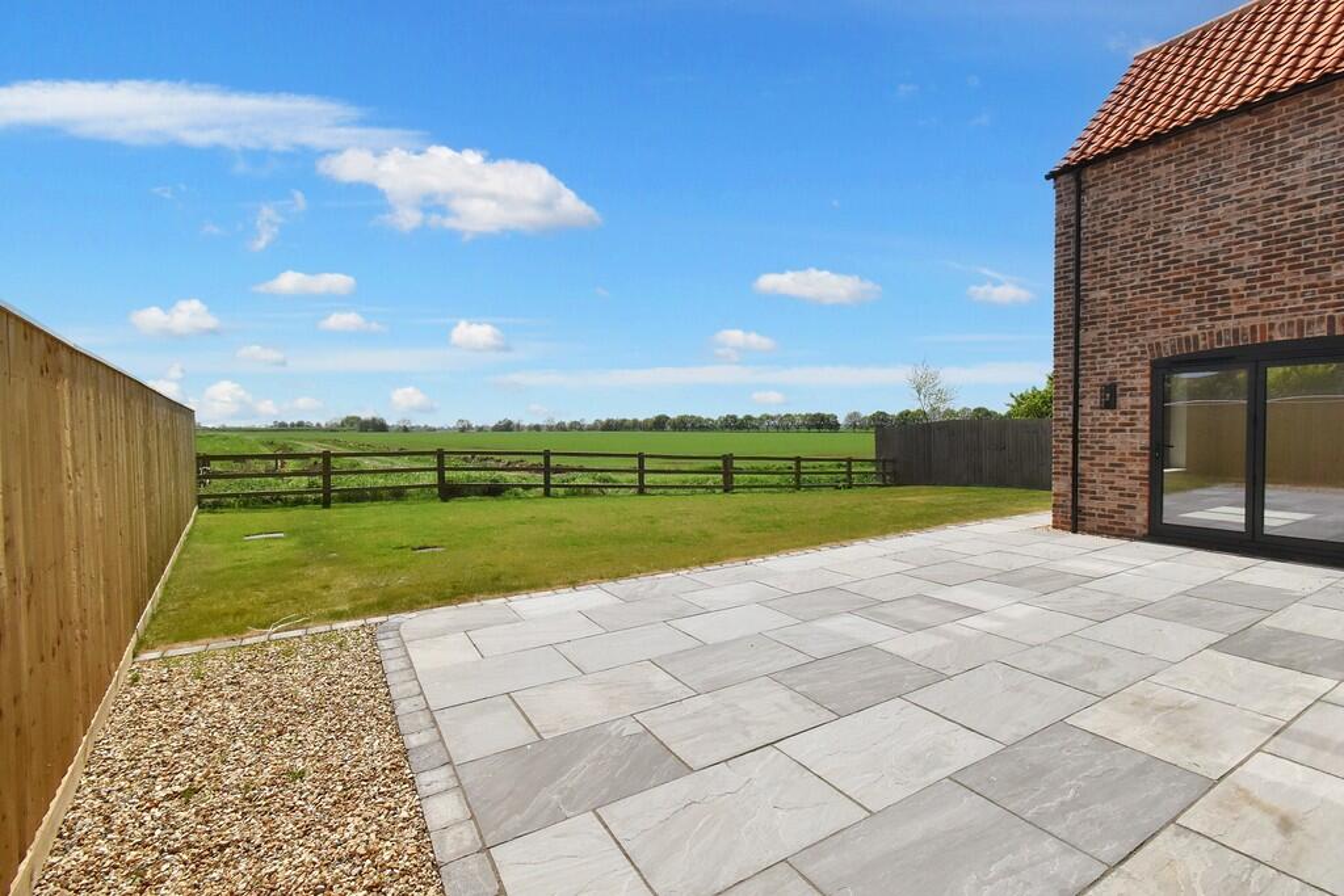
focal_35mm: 15
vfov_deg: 77.3
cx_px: 672
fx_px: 560
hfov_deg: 100.4
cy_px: 448
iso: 800
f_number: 16
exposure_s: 1/1000
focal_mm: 10
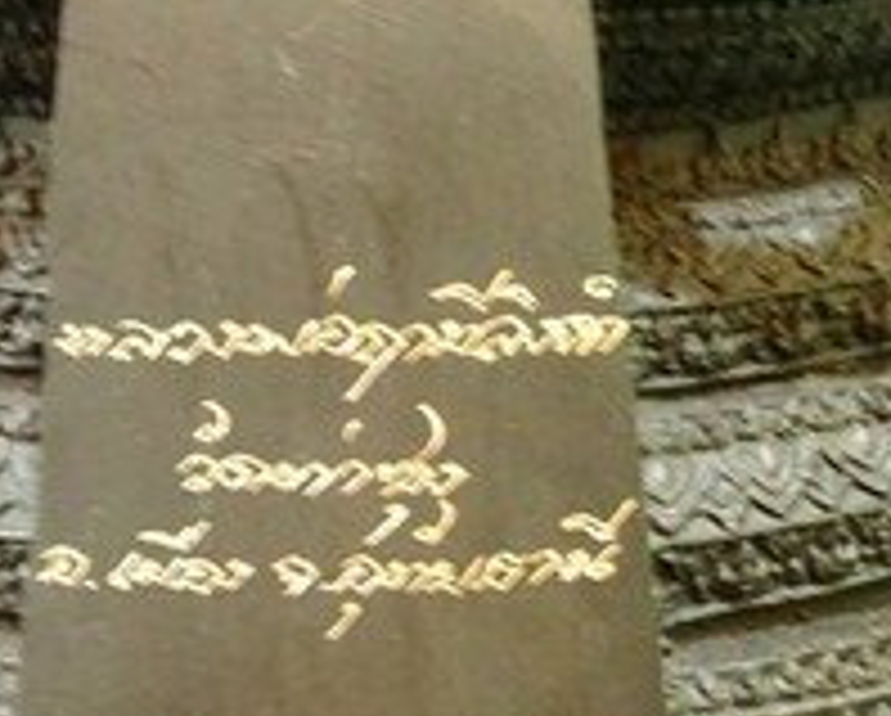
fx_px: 3116
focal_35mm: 118
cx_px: 405
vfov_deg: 13.1
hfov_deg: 16.3
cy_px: 266
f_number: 5
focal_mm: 32
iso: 3200
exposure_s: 1/6
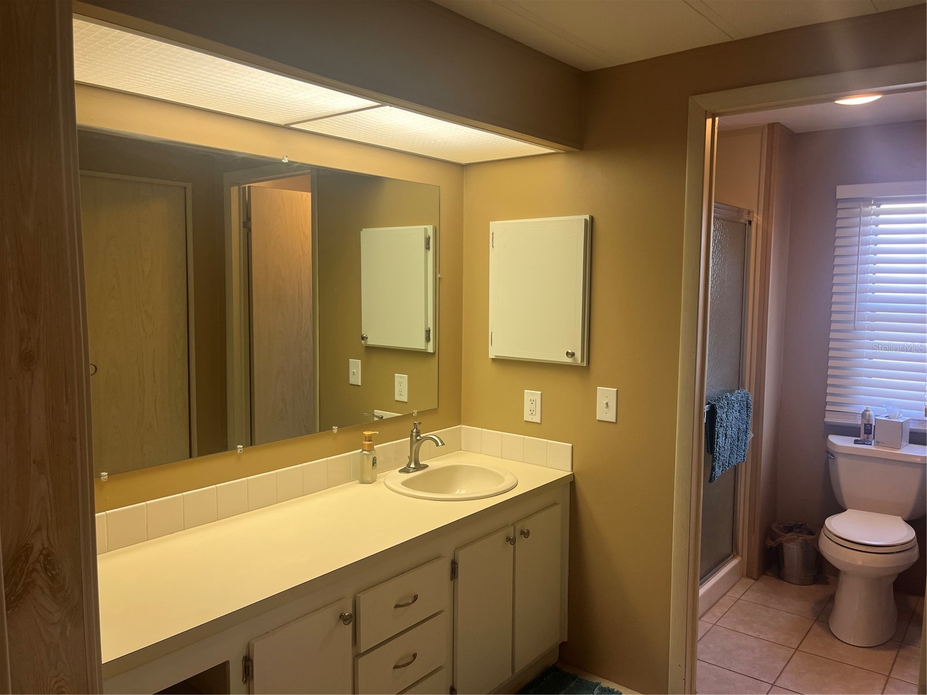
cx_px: 464
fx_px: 696
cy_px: 348
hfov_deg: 67.3
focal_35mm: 26
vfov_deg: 53.1
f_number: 1.6
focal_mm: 5.1
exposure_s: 1/60
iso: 80
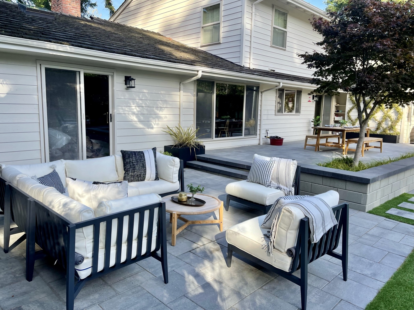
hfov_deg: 67.3
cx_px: 207
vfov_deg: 53.0
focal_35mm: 26
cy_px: 155
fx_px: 311
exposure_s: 1/692
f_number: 1.6
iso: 32
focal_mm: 5.1
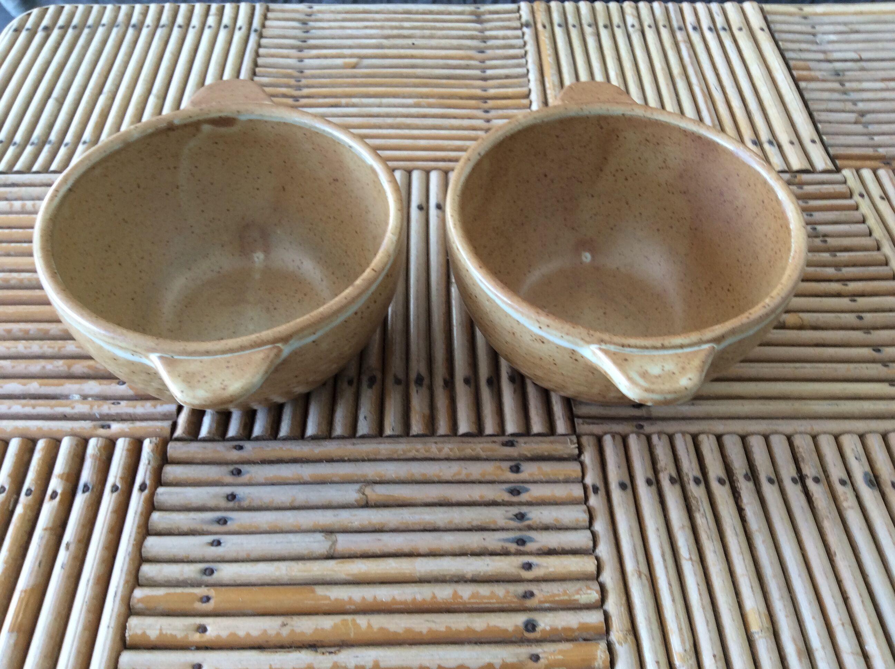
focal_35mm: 32
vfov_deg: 44.1
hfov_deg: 56.9
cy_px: 334
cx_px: 448
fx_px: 826
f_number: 2.4
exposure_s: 1/25
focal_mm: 3.3
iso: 32
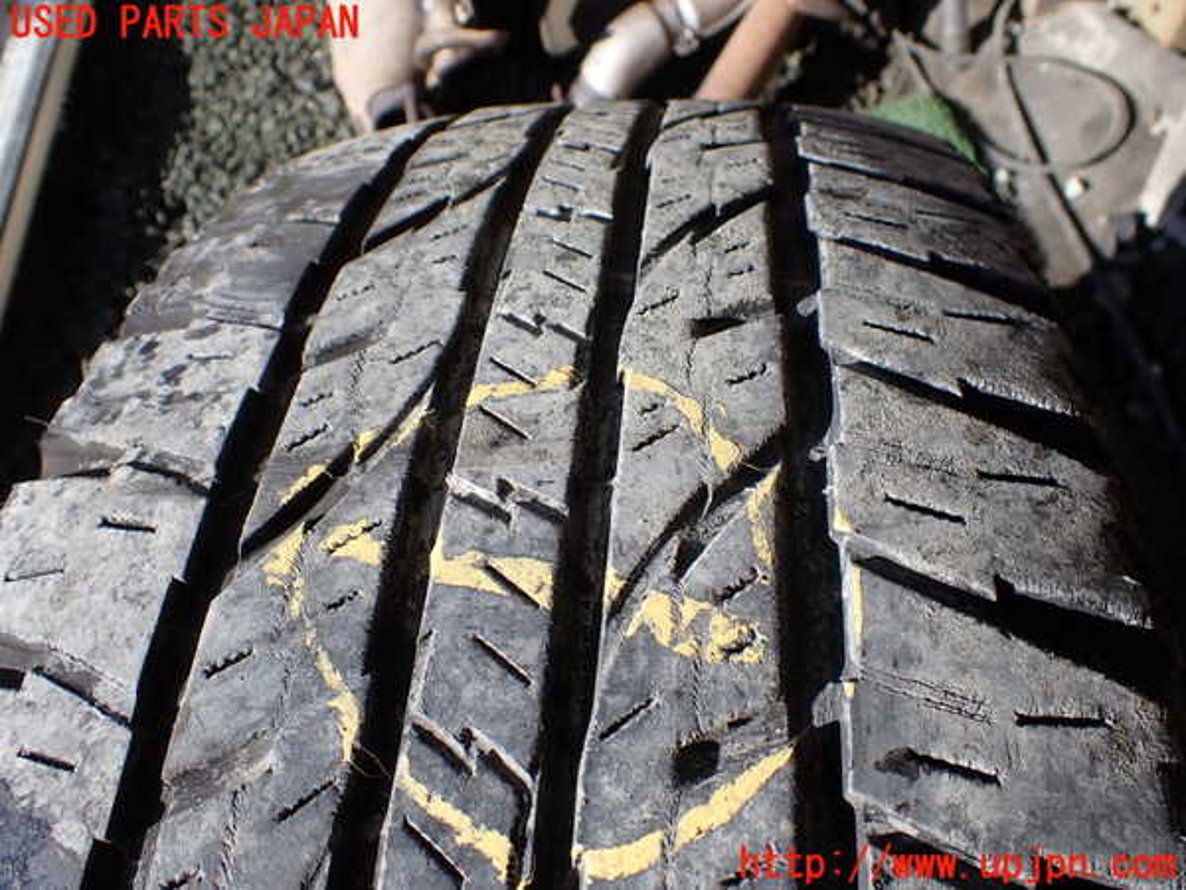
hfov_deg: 60.0
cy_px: 445
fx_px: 1028
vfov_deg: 46.8
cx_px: 593
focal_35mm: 30
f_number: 3.2
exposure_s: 1/640
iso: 100
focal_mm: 5.4
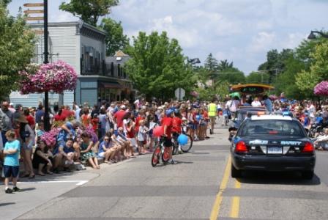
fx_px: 547
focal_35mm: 60
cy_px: 110
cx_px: 164
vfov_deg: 22.7
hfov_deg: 33.4
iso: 100
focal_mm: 40
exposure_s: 1/250
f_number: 9
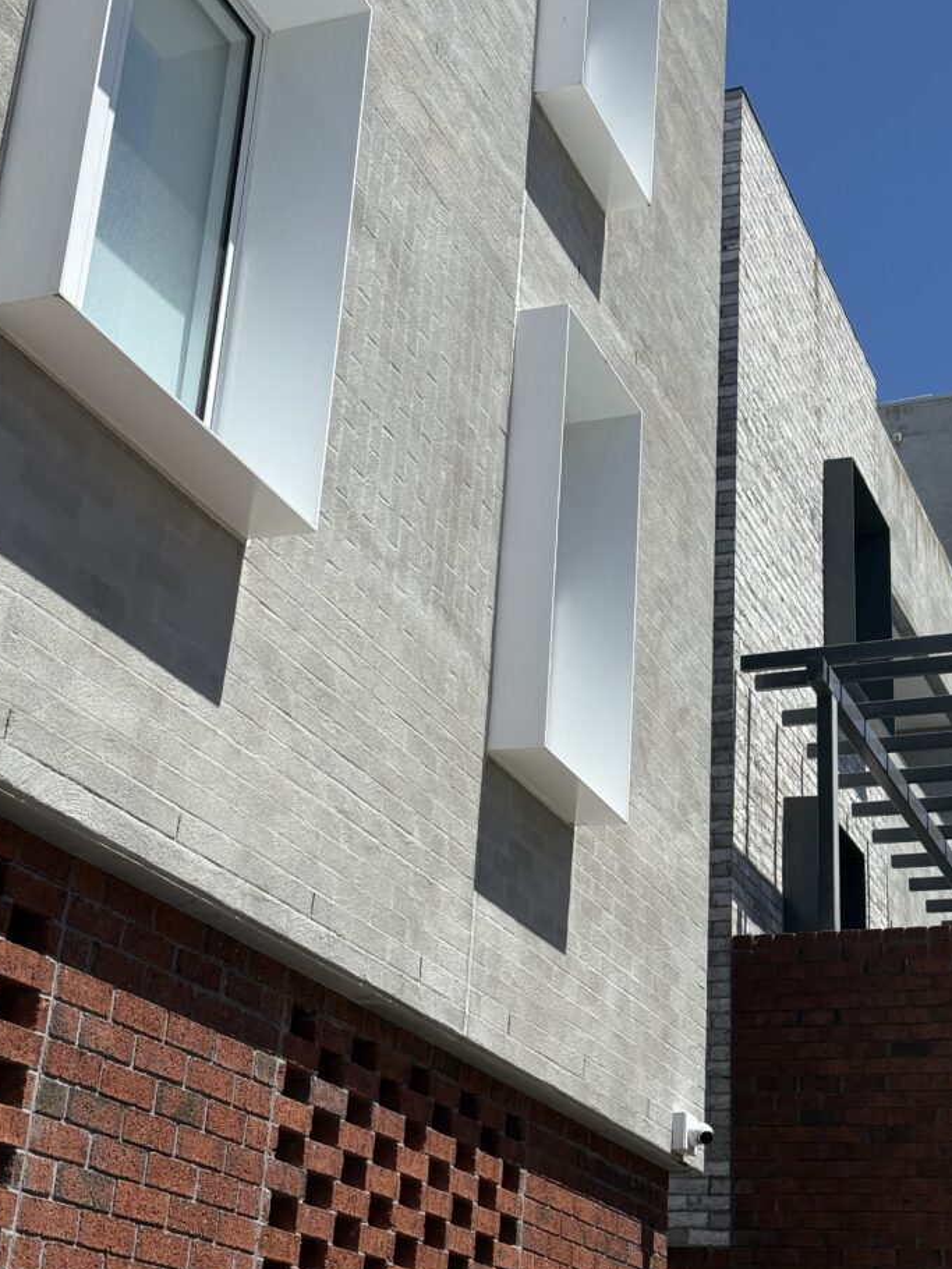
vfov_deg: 35.5
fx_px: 1979
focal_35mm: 54
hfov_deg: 27.0
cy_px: 597
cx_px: 514
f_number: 1.78
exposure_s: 1/7874
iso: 64
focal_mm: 6.76
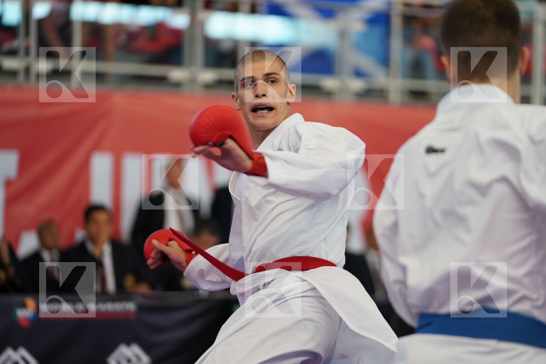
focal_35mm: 148
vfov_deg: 9.3
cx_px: 273
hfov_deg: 13.9
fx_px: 2244
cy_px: 182
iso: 1600
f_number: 2.8
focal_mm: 148
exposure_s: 1/1000
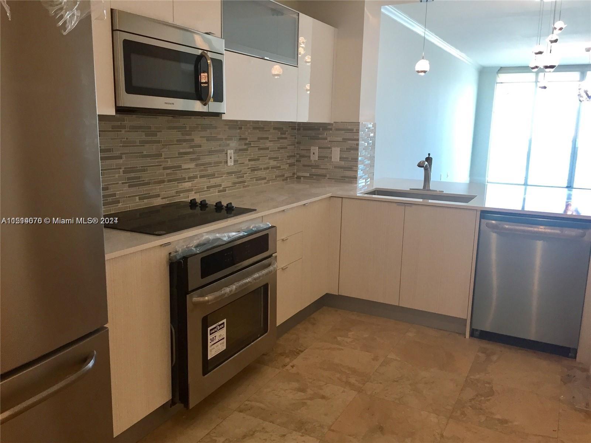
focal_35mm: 29
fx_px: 495
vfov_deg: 48.2
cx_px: 296
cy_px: 222
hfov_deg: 61.7
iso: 32
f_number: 2.2
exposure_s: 1/30
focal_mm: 4.15
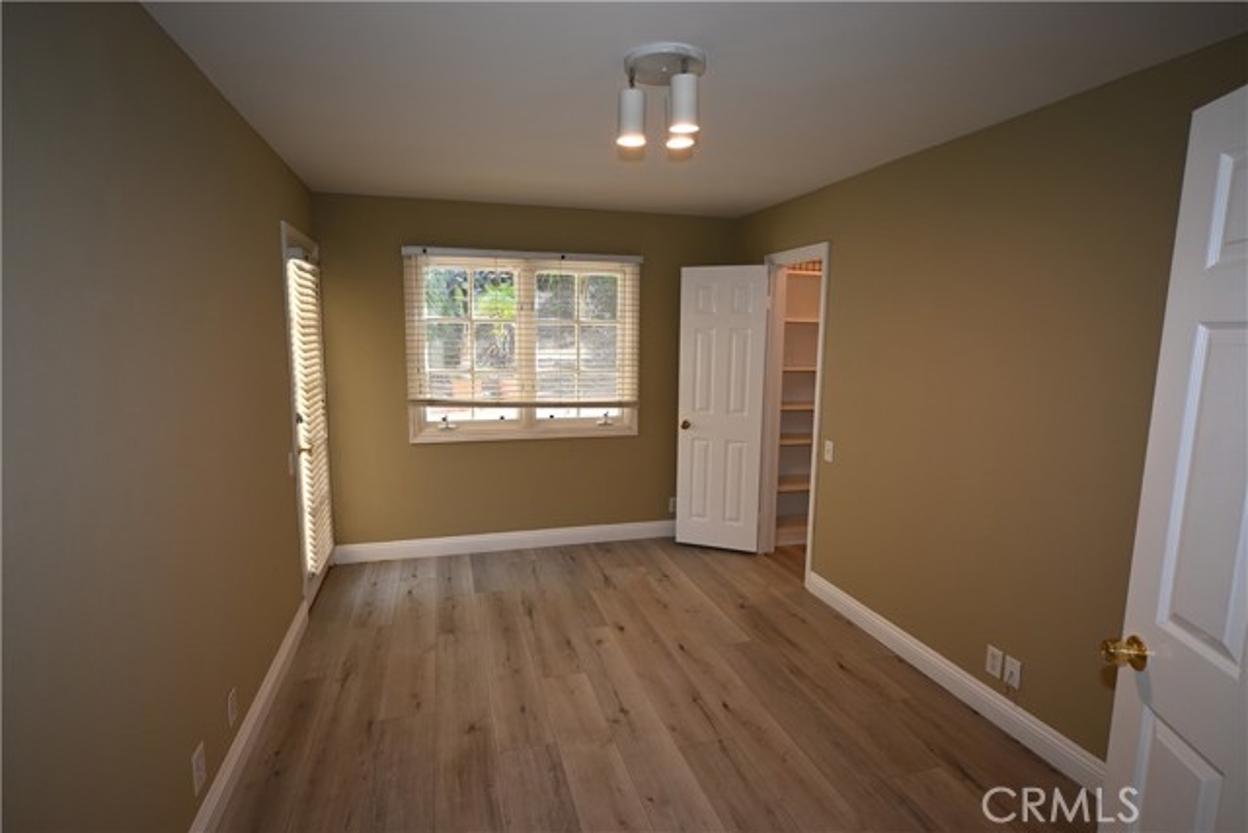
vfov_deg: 65.3
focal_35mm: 19
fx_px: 650
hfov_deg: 87.7
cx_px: 624
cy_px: 416
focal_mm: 12.5
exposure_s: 1/60
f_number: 4
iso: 280
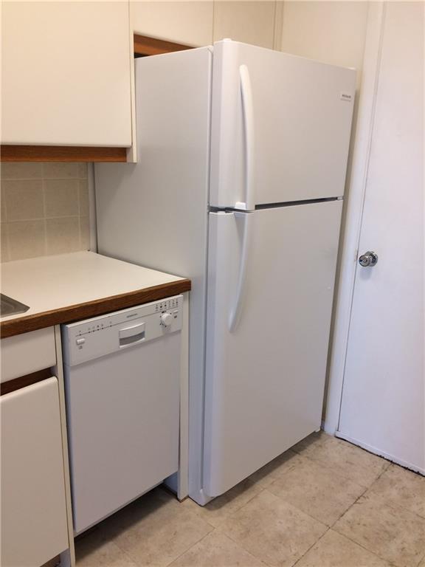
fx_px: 475
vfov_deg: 61.7
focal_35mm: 29
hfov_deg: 48.2
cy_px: 284
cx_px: 212
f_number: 2.2
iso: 50
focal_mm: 4.15
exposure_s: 1/30
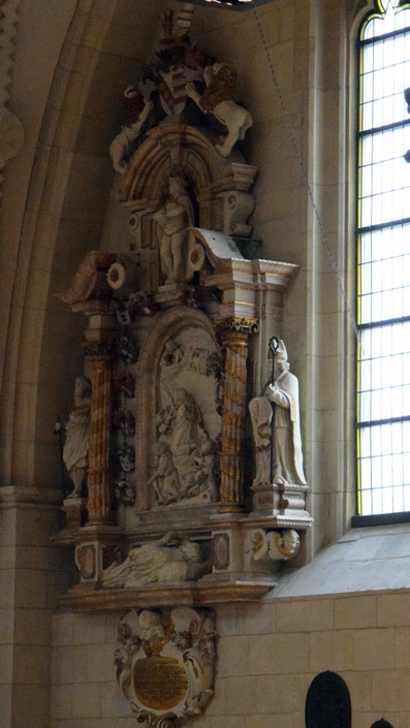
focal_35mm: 125
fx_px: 2414
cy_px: 353
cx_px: 160
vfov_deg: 17.2
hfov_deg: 9.7
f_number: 5.3
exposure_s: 1/40
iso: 6400
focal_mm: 70
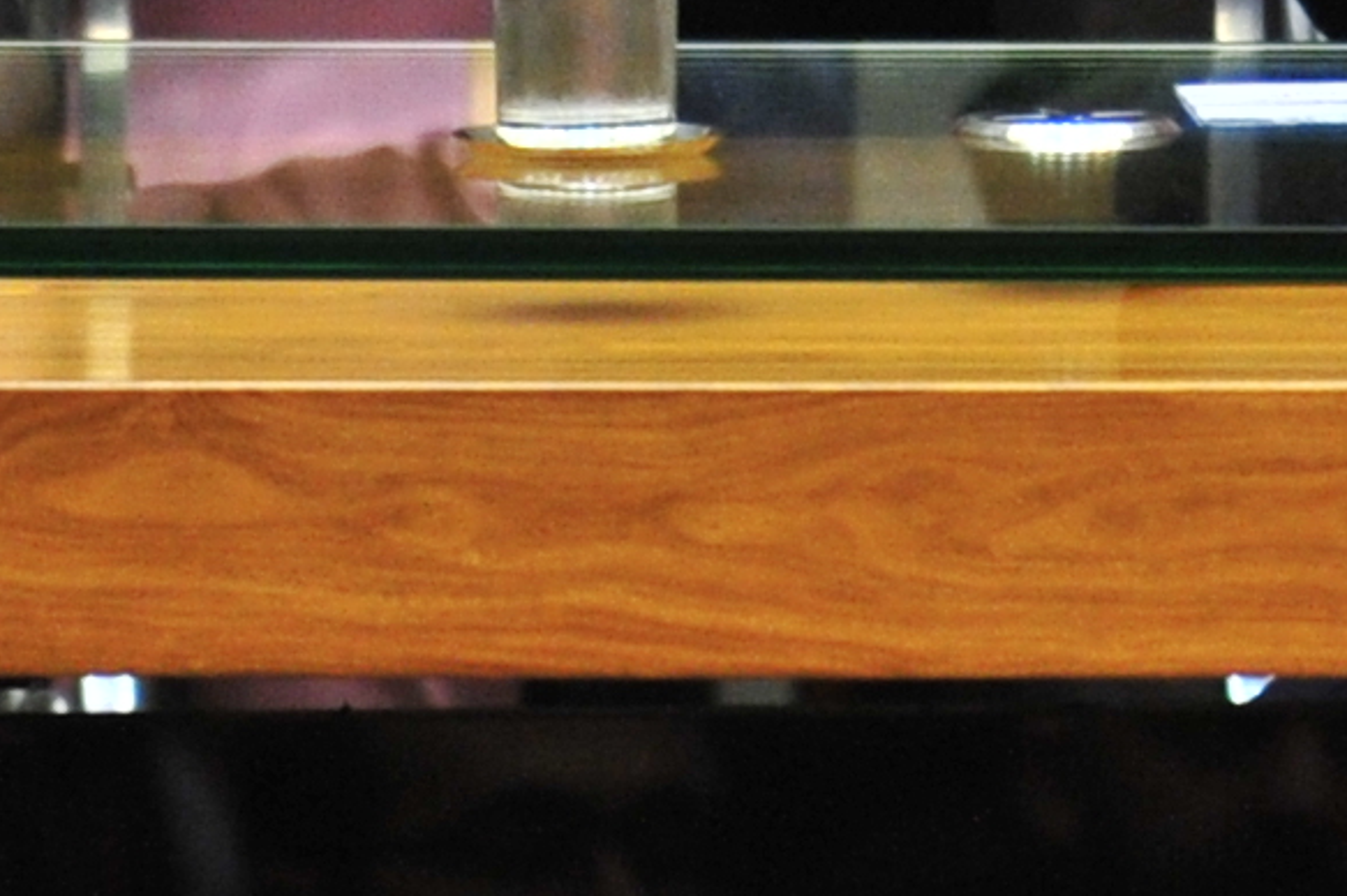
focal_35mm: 1459
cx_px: 1624
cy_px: -596
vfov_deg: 0.9
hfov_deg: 1.4
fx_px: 54558
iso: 1250
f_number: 2.8
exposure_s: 1/80
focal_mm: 200
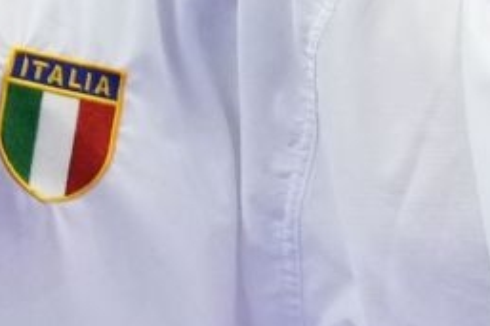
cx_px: 97
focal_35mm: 2105
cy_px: -34
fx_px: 28632
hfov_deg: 1.0
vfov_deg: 0.7
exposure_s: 1/1000
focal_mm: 200
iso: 2500
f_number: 2.8
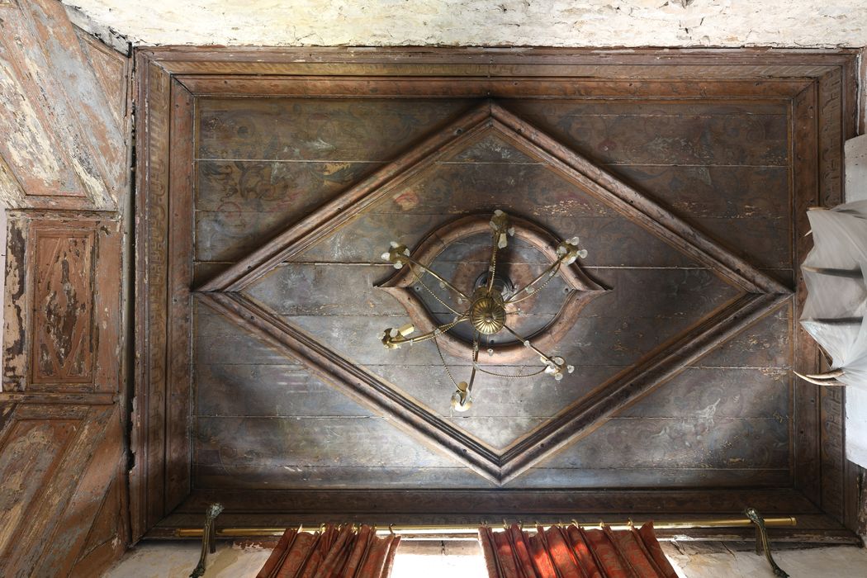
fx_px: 433
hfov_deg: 90.0
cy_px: 289
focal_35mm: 18
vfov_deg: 67.4
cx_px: 434
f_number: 7.1
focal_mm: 18
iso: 64
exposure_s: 30
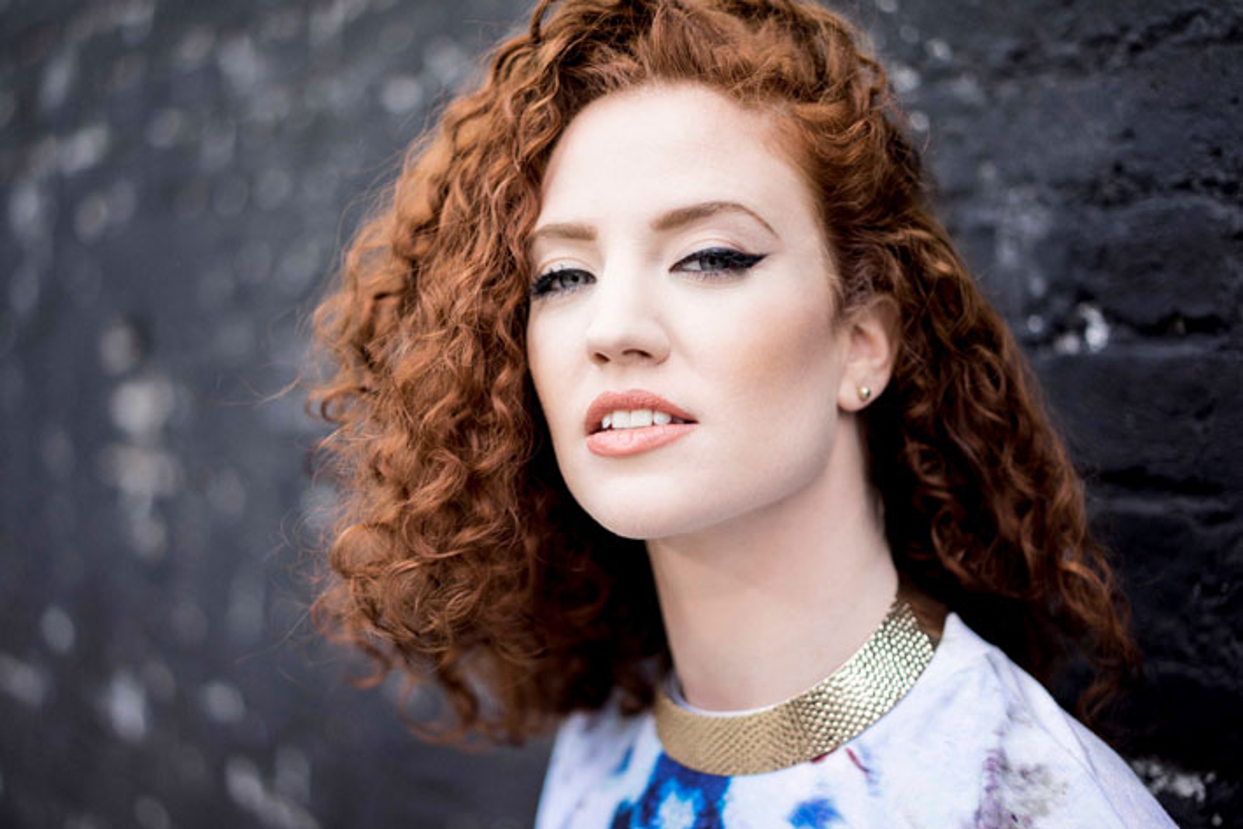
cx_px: 622
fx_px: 1899
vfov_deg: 24.6
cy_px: 414
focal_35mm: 55
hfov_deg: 36.2
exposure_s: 1/800
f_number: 1.8
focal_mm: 55
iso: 100
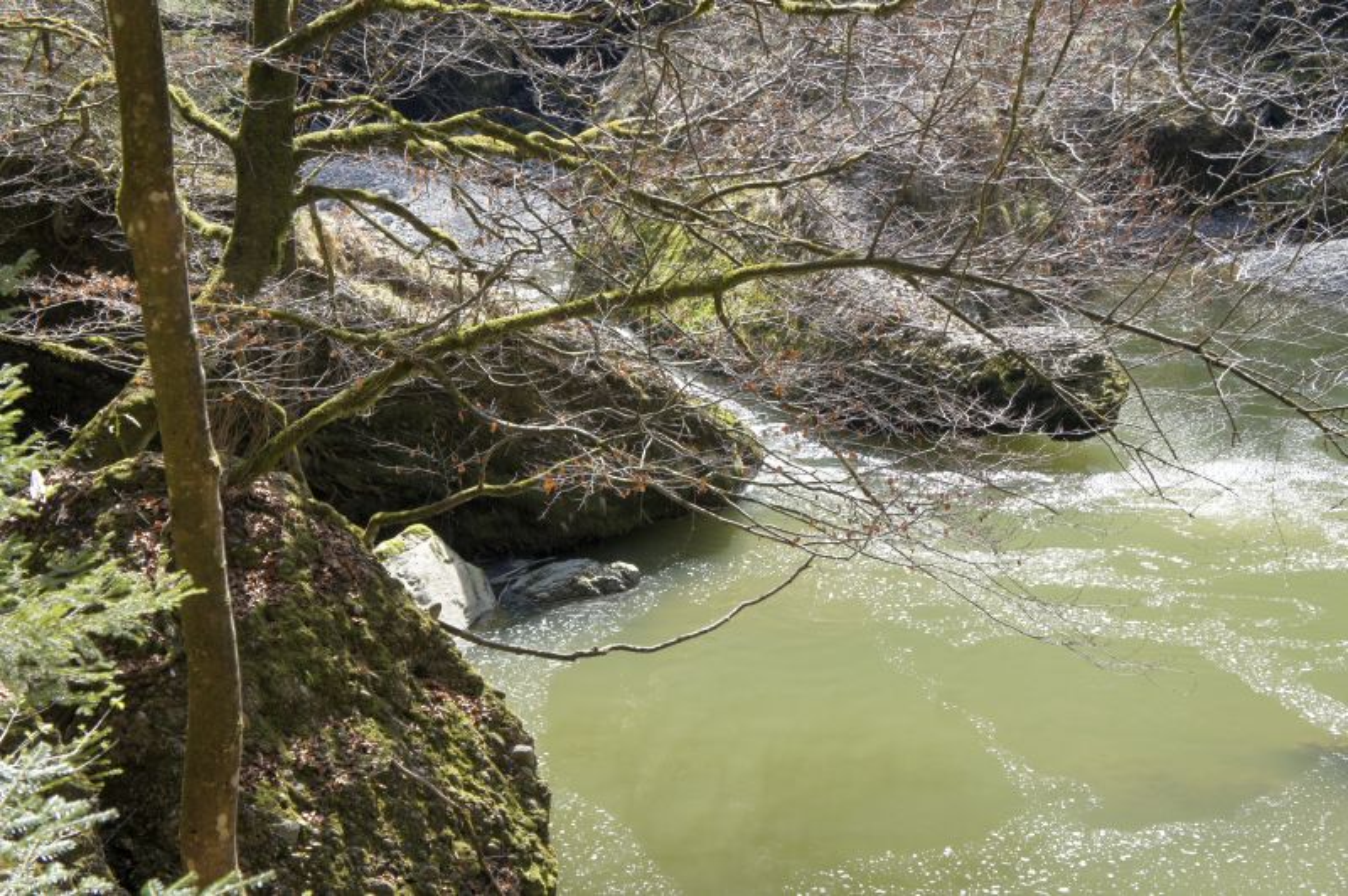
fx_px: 2357
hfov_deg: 31.9
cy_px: 448
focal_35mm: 63
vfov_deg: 21.5
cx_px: 674
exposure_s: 1/160
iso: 200
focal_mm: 42
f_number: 6.3
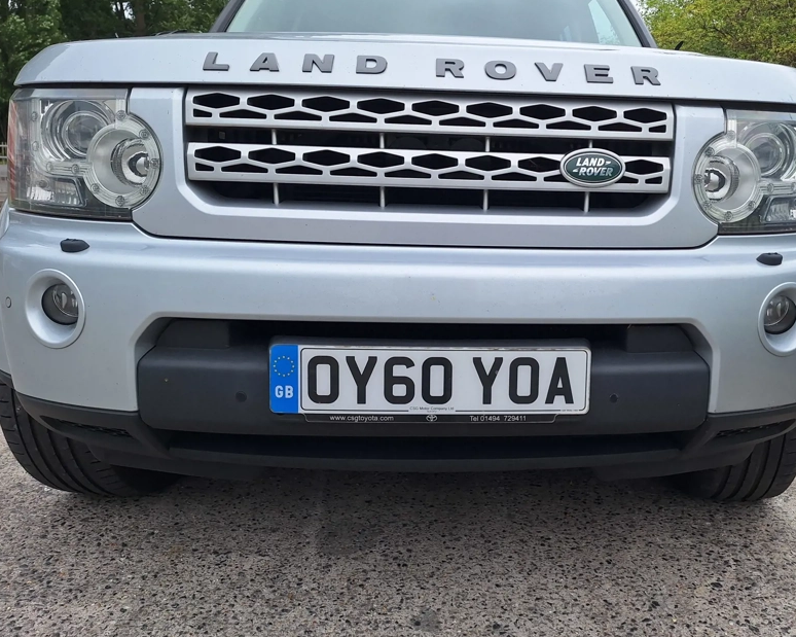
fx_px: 683
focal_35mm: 29
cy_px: 277
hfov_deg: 60.0
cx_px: 475
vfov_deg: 49.8
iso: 40
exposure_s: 1/695
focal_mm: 5.54
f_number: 1.8
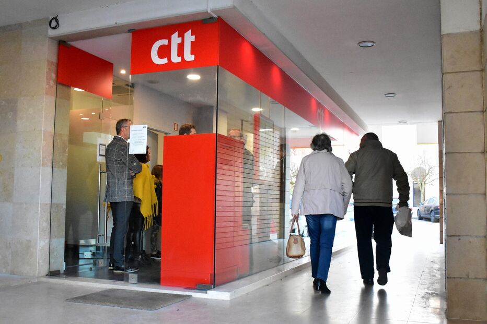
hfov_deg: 67.4
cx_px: 244
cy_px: 162
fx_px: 365
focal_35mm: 27
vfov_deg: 47.9
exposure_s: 1/640
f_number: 3.5
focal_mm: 18
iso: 6400
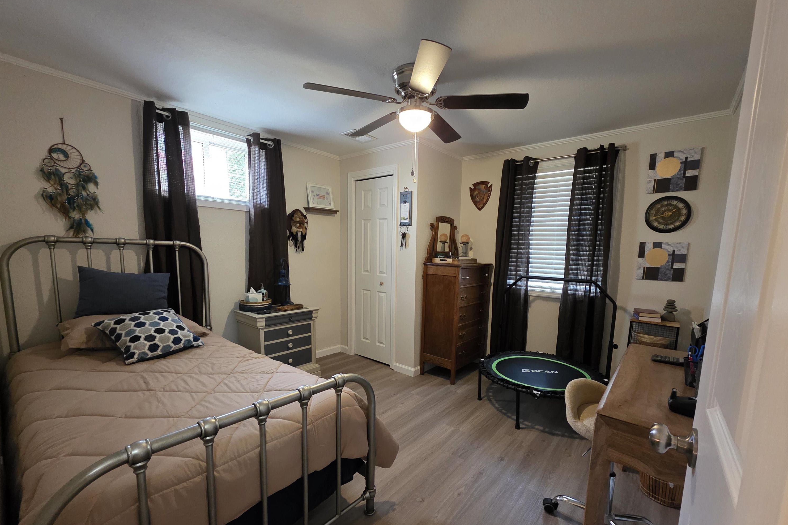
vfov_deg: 80.9
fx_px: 306
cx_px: 407
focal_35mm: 14
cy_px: 294
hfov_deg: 104.2
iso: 640
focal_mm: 2.2
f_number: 1.9
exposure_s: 1/60
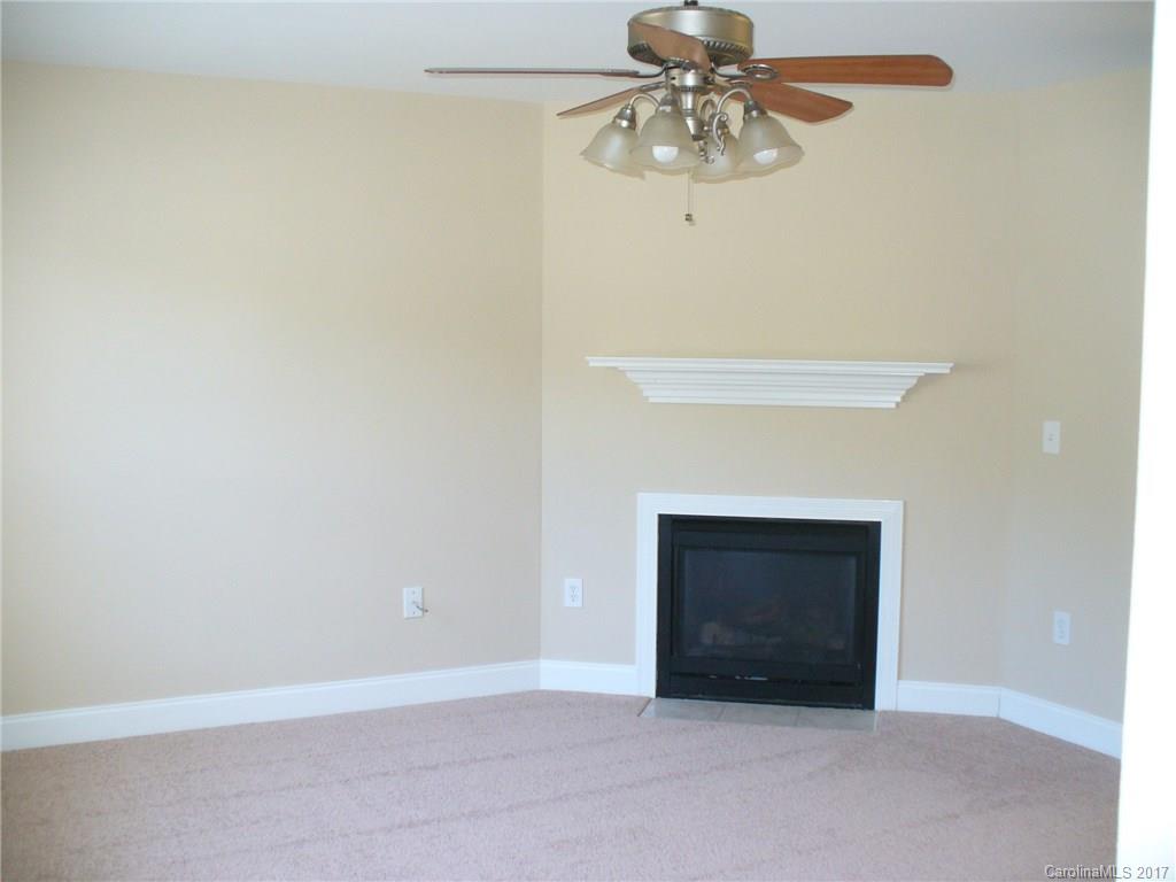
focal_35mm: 37
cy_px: 441
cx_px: 588
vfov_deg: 38.7
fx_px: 1257
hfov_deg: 50.1
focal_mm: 6.1
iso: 160
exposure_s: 1/30
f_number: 2.8
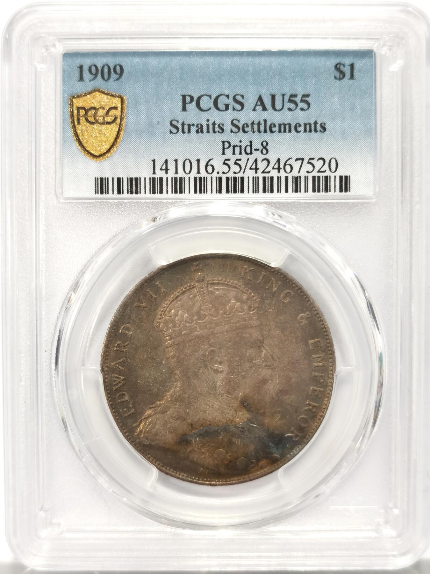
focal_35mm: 54
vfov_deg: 35.5
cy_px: 287
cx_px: 215
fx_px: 894
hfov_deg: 27.0
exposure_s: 1/100
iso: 160
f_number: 16
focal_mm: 5.56
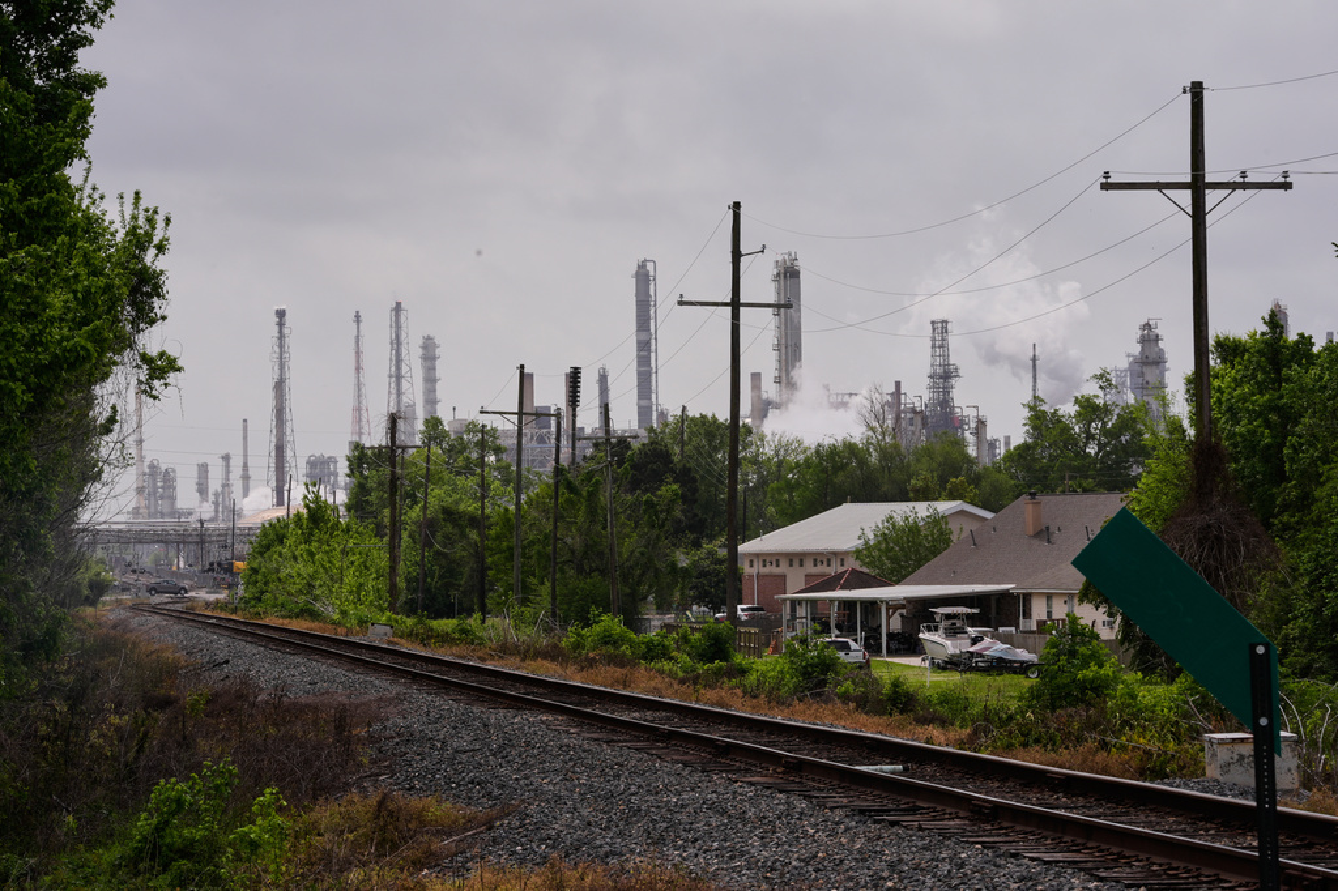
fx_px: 6650
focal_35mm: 179
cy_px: 446
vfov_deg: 7.7
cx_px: 669
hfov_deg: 11.5
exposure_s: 1/200
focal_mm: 179
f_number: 20
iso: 320
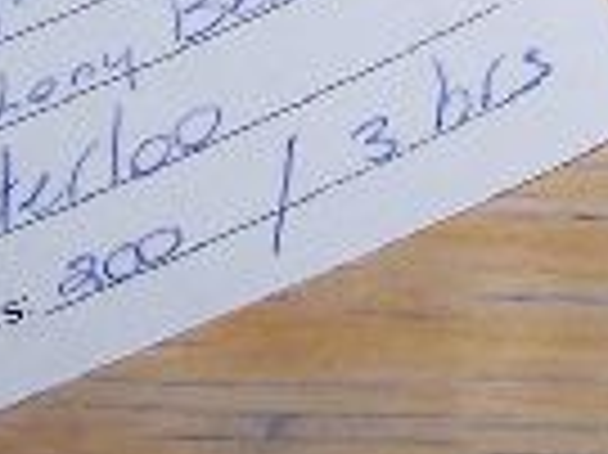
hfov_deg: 8.7
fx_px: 3913
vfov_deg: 6.4
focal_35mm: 223
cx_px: 937
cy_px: -589
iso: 140
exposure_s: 1/60
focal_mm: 6.3
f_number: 2.8
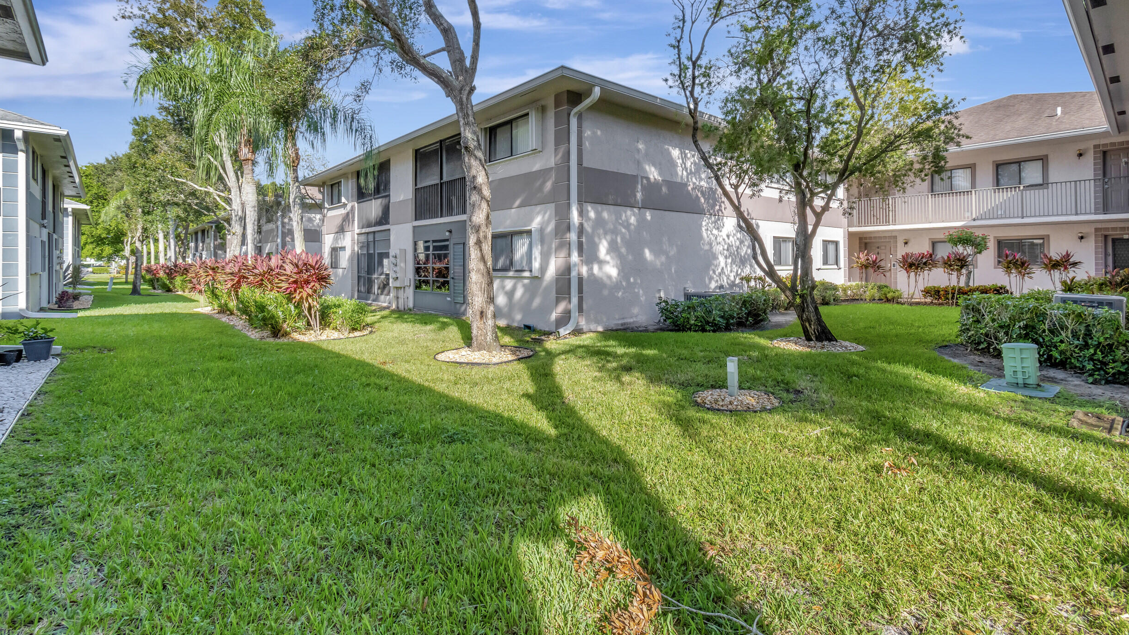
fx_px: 479
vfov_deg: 66.6
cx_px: 573
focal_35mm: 16
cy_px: 262
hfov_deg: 99.4
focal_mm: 10
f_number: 8
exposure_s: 1/800
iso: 500
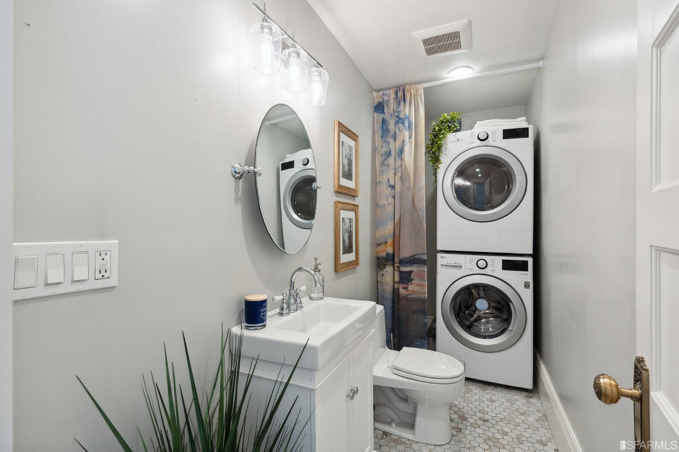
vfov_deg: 71.7
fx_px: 313
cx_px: 340
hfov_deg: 94.7
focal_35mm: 17
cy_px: 226
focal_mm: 16.6
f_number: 8
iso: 100
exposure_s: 1/5
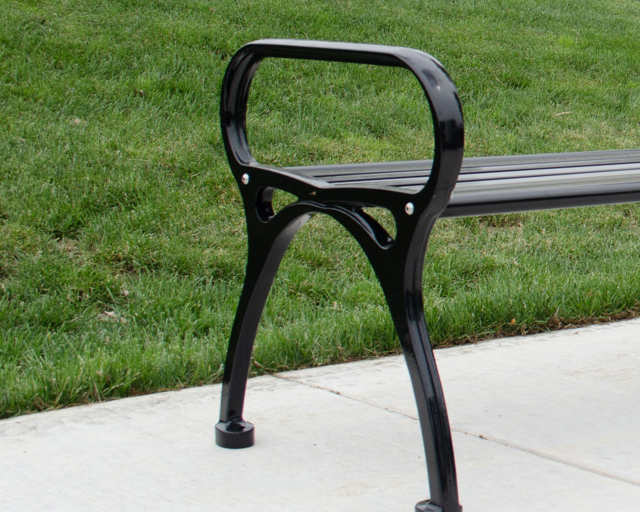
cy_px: 5
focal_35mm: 82
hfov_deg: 20.9
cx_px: 866
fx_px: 1553
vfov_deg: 18.3
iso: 140
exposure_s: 1/250
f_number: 8
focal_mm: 20
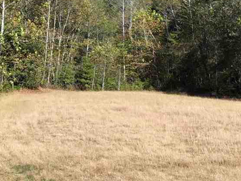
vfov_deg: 11.1
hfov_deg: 13.4
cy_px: 56
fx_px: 926
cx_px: -188
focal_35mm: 133
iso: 100
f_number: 2.8
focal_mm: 12.29
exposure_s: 1/160
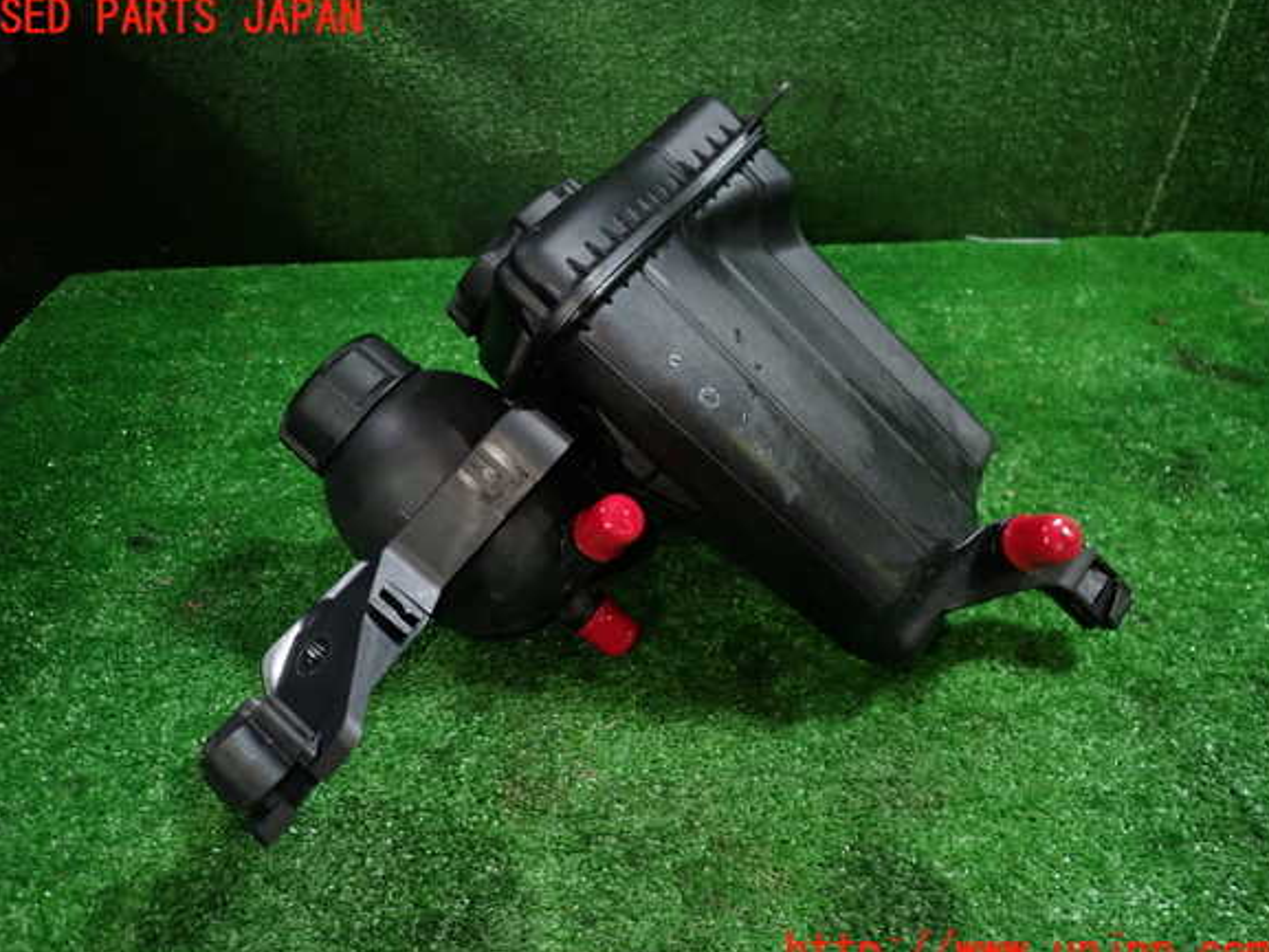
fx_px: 953
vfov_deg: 53.1
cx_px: 622
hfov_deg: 67.3
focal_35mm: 26
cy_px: 486
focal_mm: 4.5
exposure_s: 1/30
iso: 200
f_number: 2
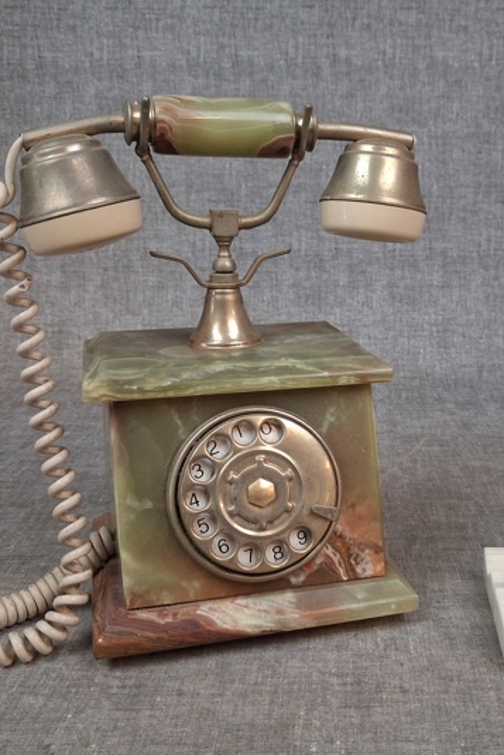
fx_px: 881
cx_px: 367
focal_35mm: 42
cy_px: 388
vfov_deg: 46.4
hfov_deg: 31.4
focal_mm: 4
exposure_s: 1/50
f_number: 1.8
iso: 250
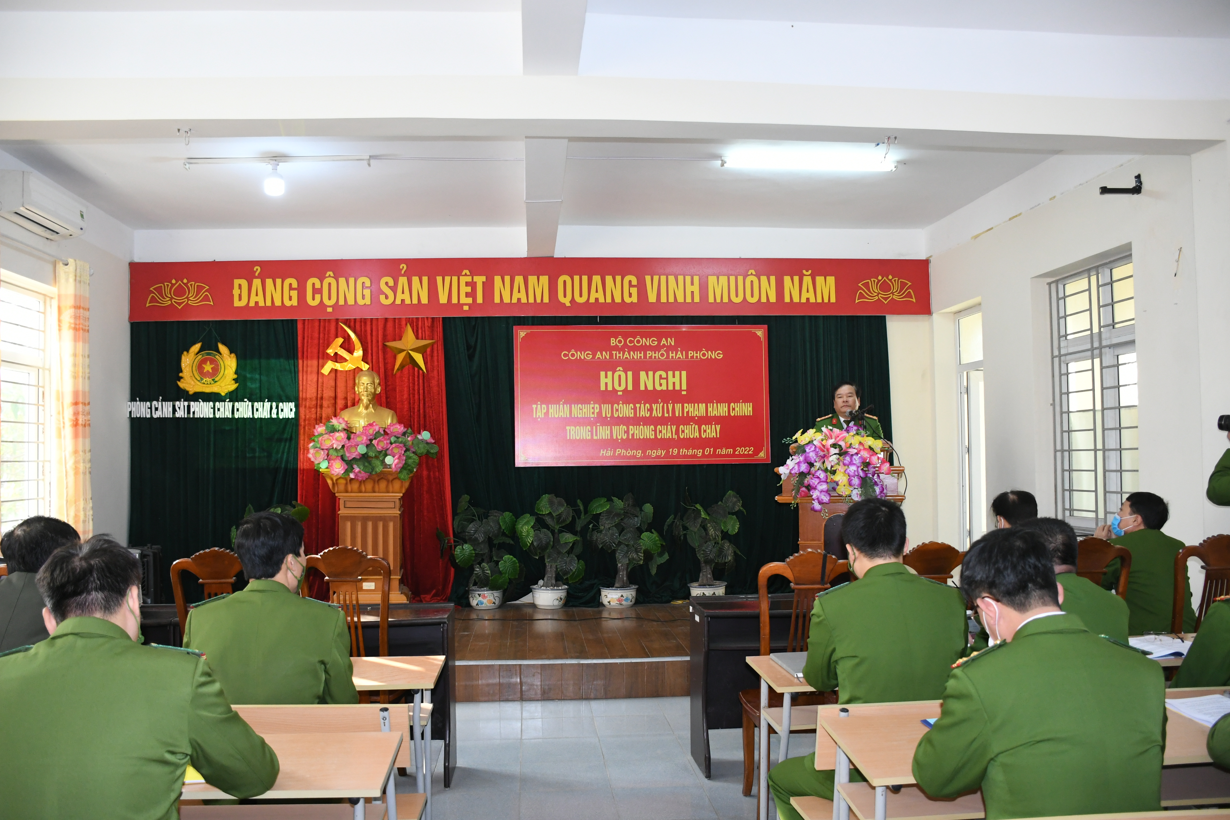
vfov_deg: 47.9
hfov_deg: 67.4
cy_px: 410
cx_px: 615
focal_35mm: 27
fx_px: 922
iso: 1600
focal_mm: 18
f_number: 3.5
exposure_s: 1/200
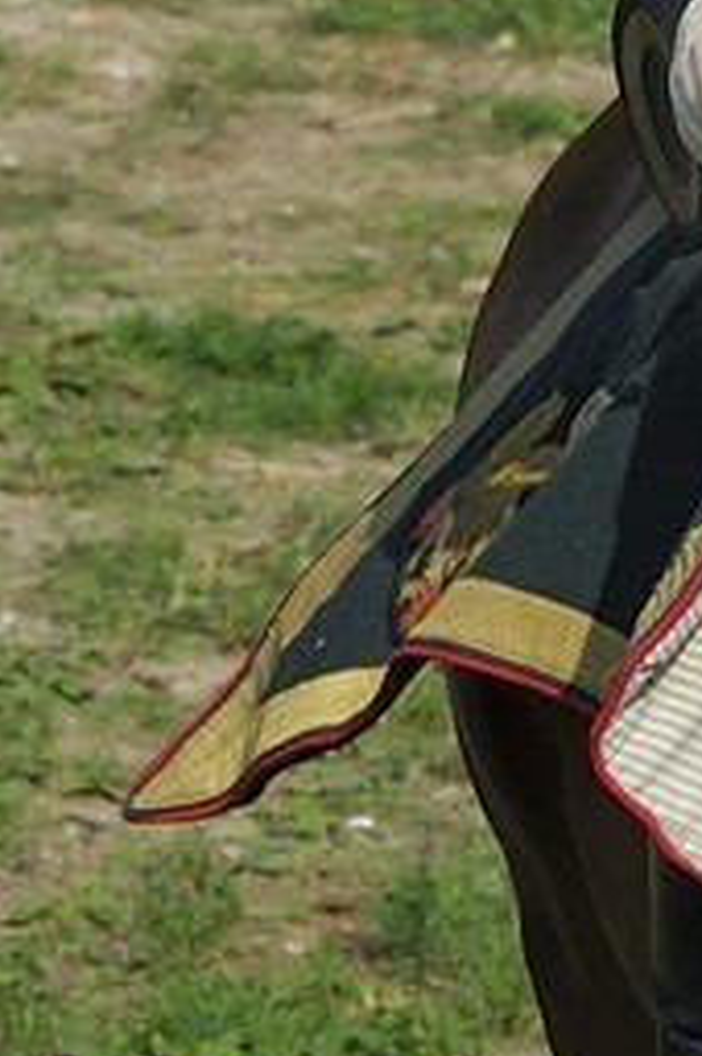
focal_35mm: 1252
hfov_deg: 1.1
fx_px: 36718
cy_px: -4
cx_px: 1933
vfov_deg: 1.6
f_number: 8
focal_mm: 200
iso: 200
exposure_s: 1/250
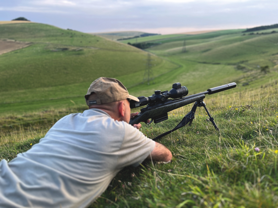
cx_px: 139
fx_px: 209
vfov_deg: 53.1
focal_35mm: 26
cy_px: 104
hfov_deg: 67.3
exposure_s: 1/212
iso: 40
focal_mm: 5.1
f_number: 1.6
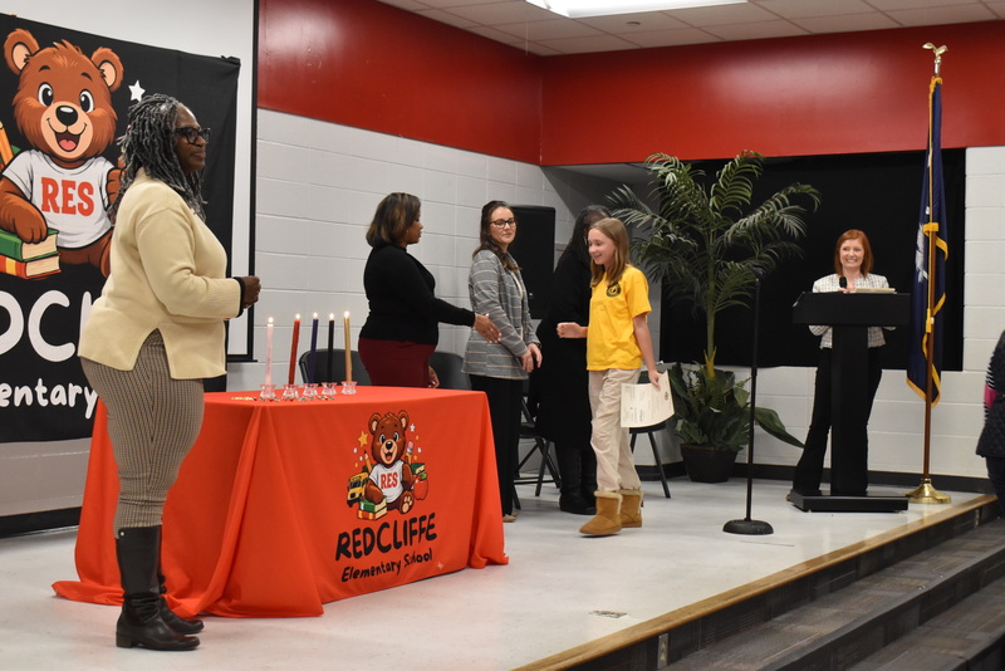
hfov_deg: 36.9
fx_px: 1508
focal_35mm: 54
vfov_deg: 25.1
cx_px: 502
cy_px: 336
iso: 1800
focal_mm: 36
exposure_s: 1/60
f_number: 7.1
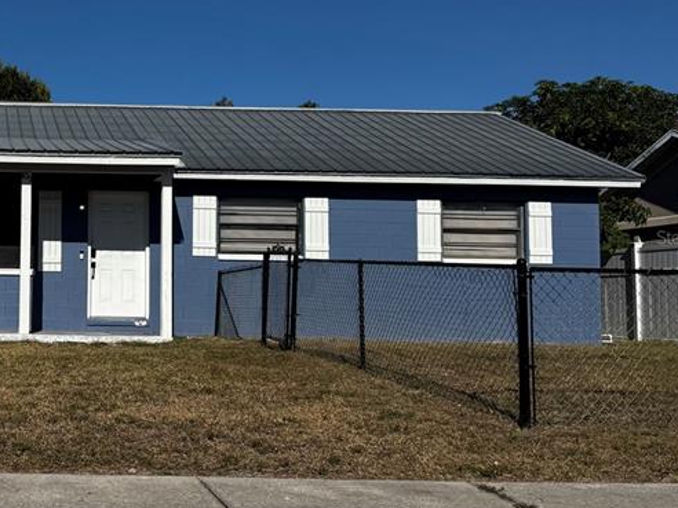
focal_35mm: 50
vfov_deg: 29.1
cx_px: 34
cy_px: 237
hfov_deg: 35.3
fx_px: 979
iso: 80
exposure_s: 1/7937
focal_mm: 6.76
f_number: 1.78
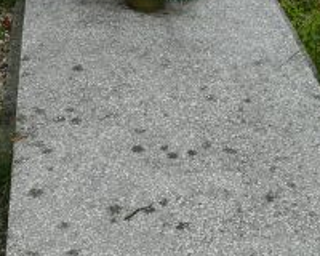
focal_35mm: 82
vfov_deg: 18.7
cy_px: 142
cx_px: 195
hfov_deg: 23.2
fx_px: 777
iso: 100
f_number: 4
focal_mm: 7.4
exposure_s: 1/200
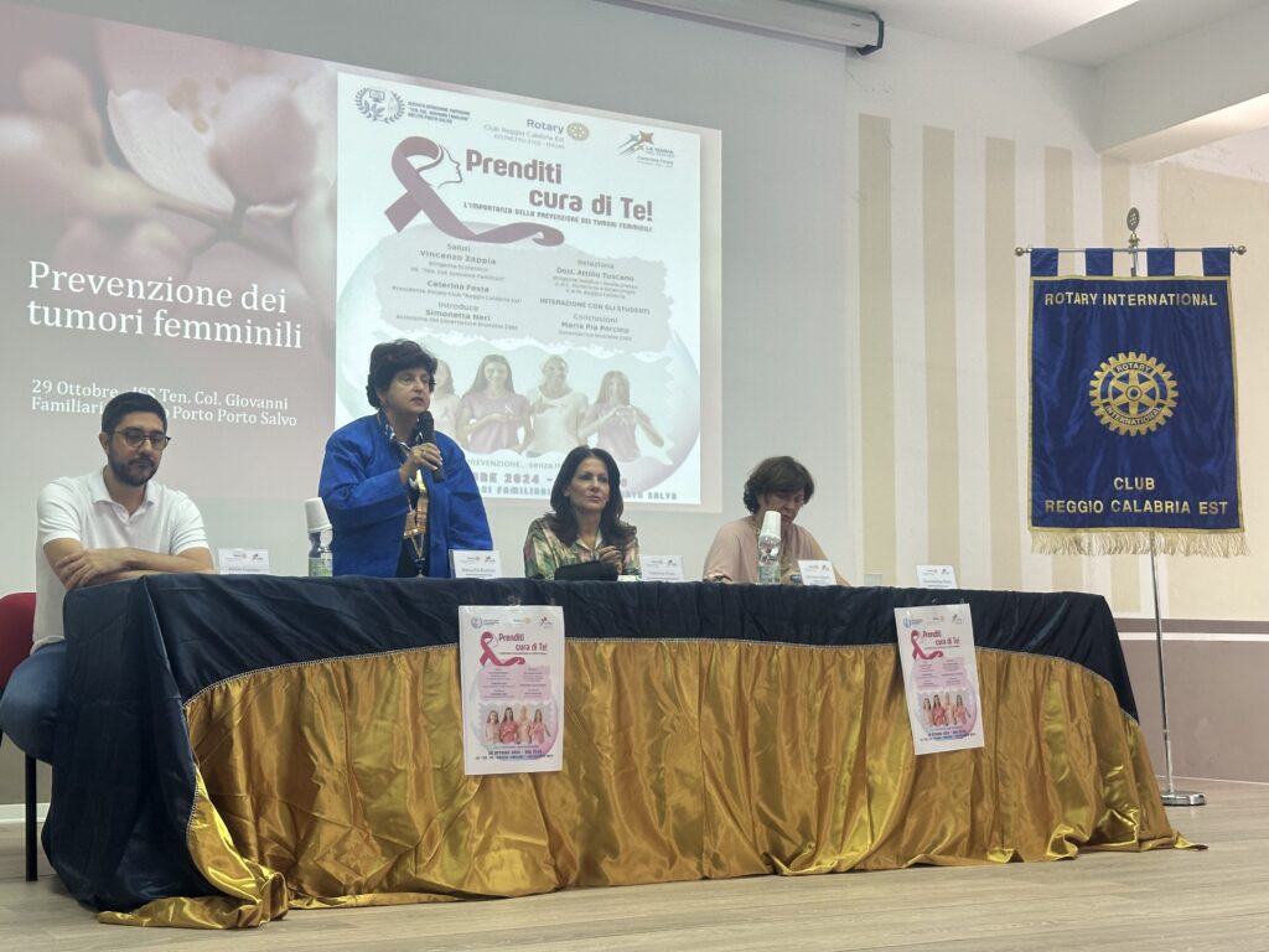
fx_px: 1760
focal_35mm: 48
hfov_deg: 39.7
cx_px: 634
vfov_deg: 30.3
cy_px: 476
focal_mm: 6.86
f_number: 1.78
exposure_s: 1/50
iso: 100
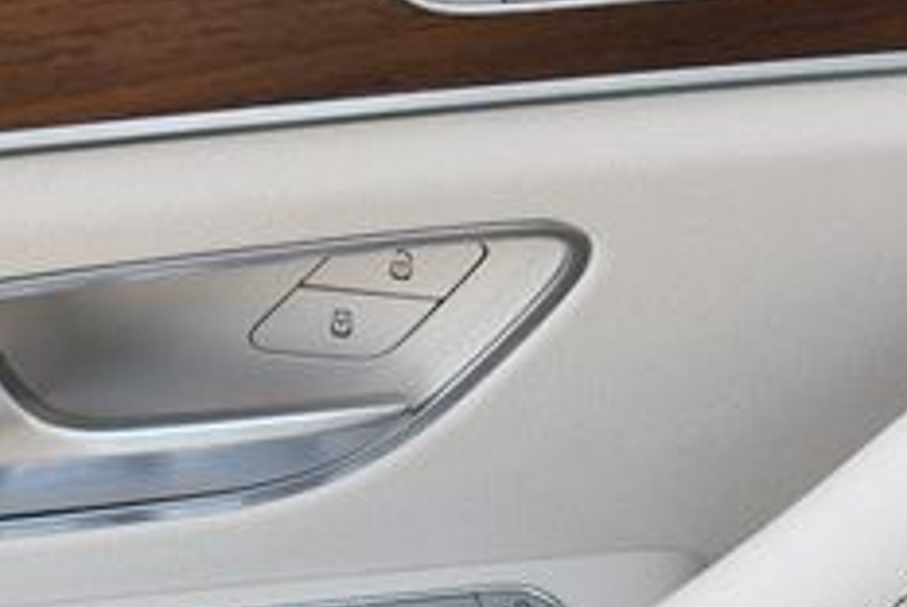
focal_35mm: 110
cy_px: 27
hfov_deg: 18.4
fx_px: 2775
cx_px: 740
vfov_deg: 12.4
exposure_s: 1/250
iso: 400
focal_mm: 20
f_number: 5
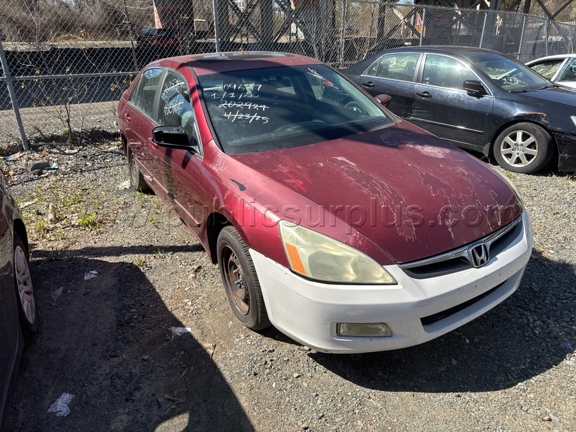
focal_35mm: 24
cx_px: 288
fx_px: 399
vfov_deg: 56.8
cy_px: 216
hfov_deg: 71.6
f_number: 1.78
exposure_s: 1/3247
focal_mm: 6.76
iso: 80
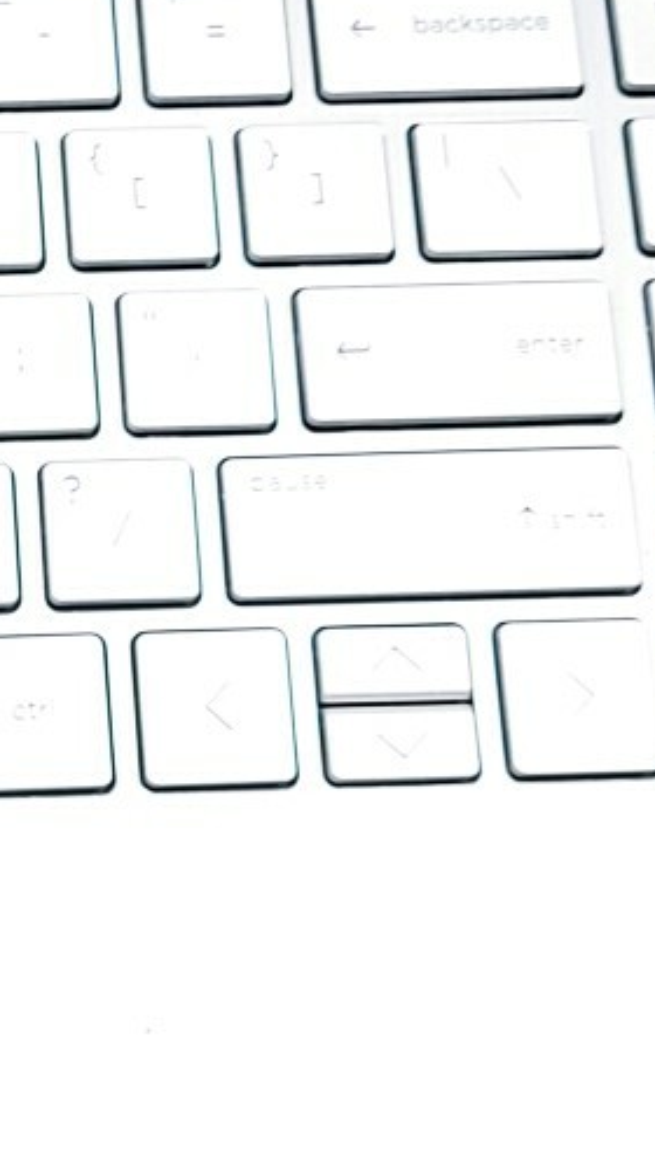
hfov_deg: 12.6
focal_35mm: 91
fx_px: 2811
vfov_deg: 23.4
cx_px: -358
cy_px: 585
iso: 64
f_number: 1.8
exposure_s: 1/100
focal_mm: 5.4
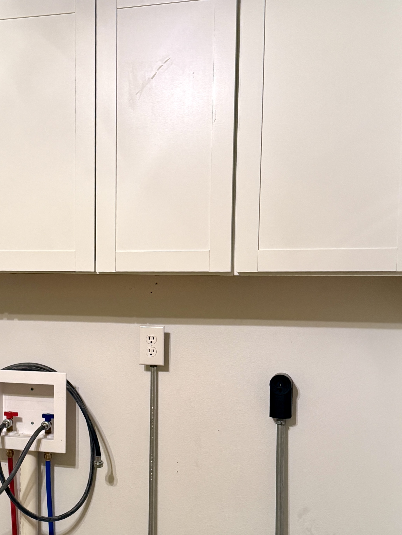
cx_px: 102
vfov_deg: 39.4
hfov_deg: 29.8
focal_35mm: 48
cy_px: 327
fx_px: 743
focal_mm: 6.76
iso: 320
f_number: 1.78
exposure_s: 1/60
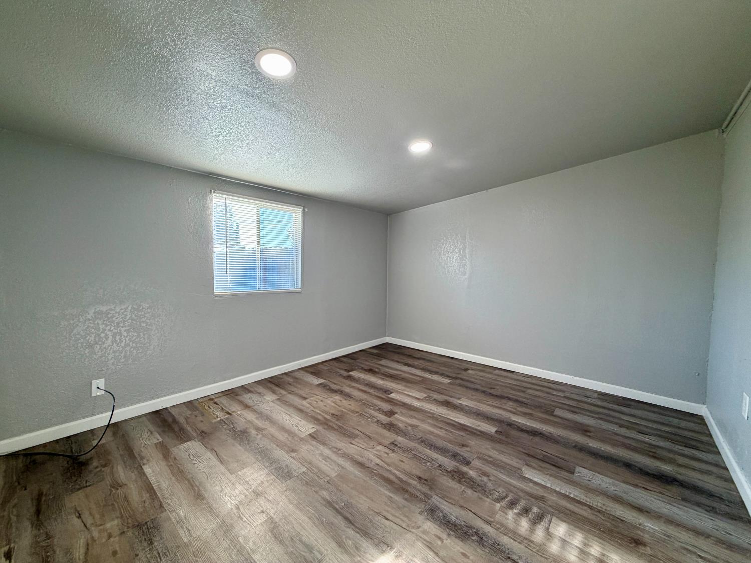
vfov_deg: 85.7
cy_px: 282
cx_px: 376
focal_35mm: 14
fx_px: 304
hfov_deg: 102.1
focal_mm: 2.22
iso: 160
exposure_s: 1/120
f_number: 2.2
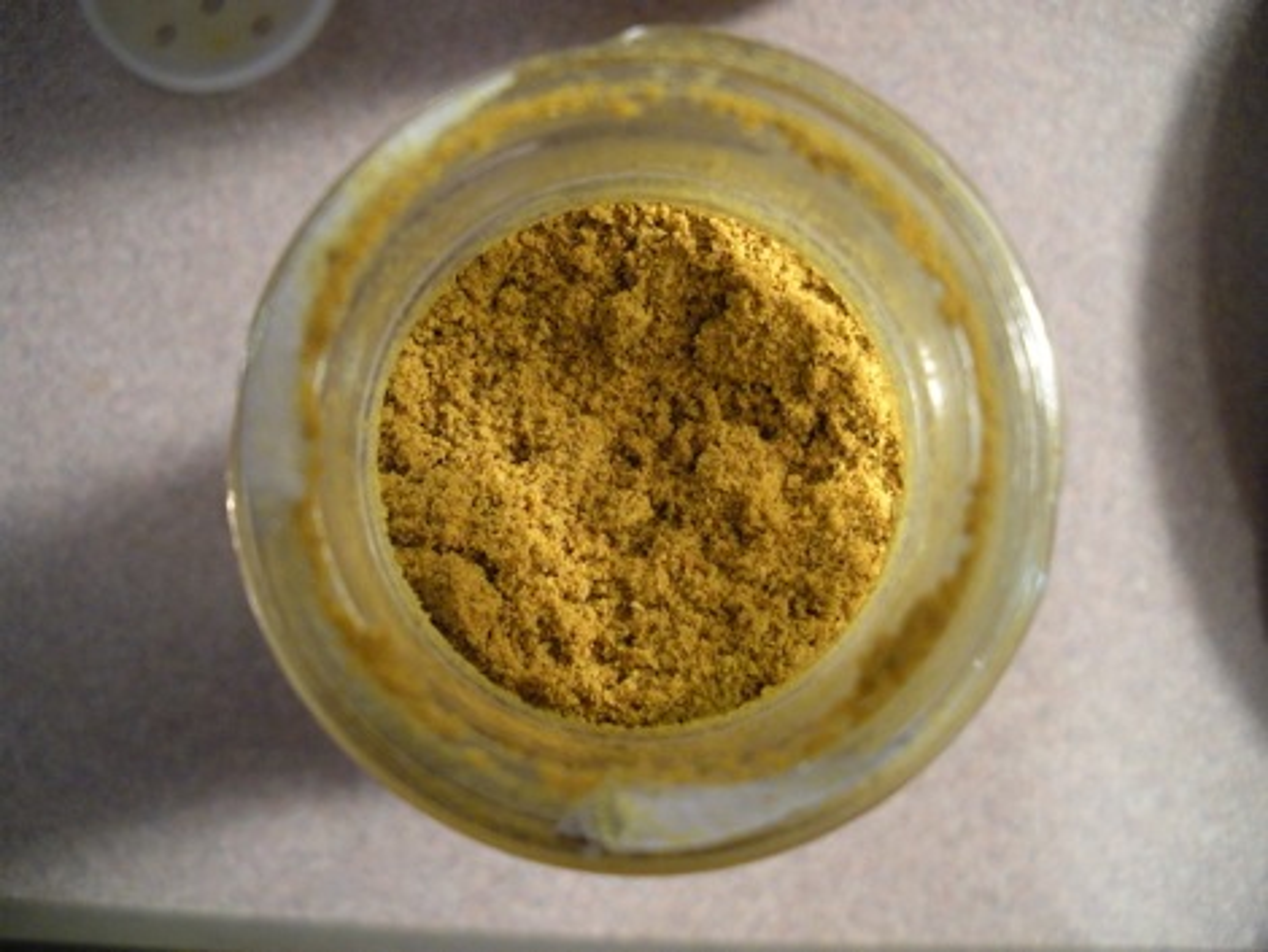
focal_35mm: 36
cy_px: 476
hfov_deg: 51.3
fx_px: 1319
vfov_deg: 39.7
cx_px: 634
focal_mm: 6.3
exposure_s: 1/8.1
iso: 400
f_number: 3.5
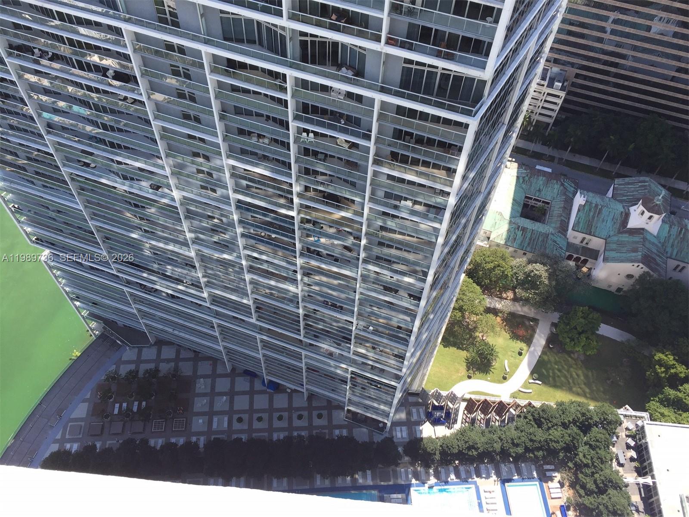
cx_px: 344
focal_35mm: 29
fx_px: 577
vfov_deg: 48.2
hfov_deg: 61.7
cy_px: 258
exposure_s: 1/775
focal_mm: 4.15
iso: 32
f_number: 2.2
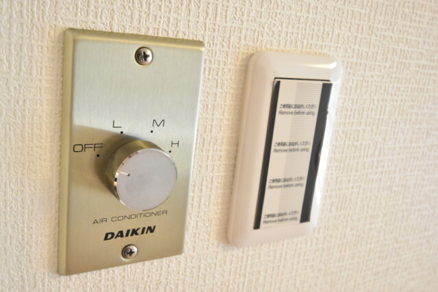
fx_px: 438
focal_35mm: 36
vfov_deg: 36.9
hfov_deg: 53.1
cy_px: 146
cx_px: 219
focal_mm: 24
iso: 6400
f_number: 6.3
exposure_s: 1/160
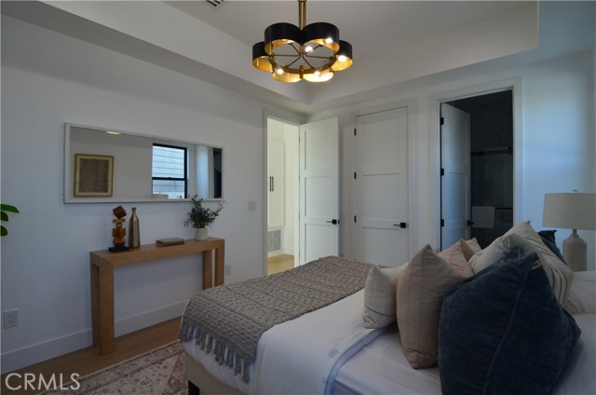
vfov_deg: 71.8
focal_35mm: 16
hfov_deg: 95.1
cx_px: 298
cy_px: 198
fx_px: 273
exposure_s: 1/25
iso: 320
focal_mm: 11
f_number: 11
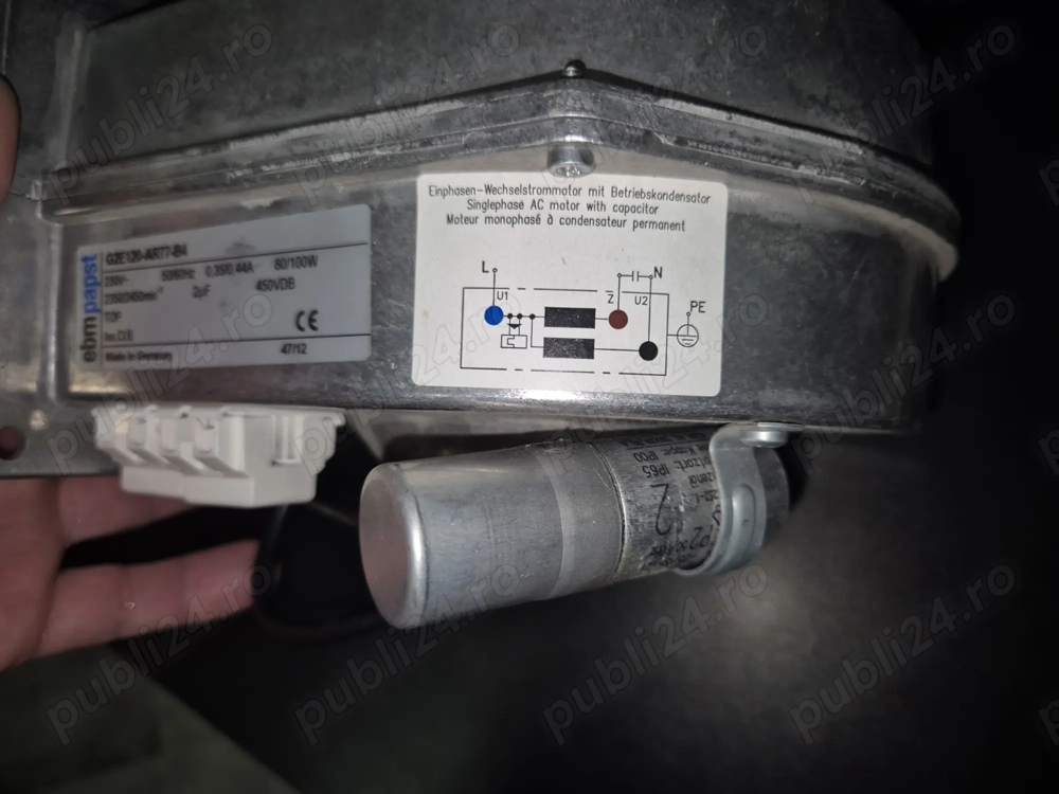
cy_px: 397
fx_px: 704
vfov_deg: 58.9
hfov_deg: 73.9
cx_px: 530
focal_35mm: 23
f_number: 1.8
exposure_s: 1/50
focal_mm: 5.4
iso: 50
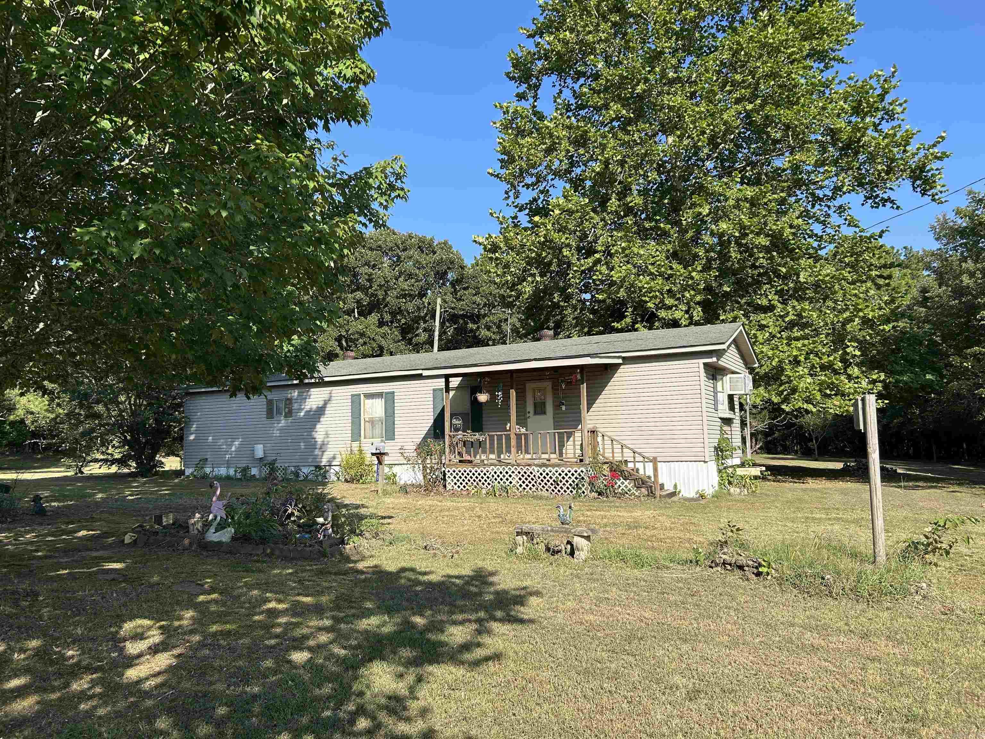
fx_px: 740
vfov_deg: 53.1
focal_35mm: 26
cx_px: 492
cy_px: 370
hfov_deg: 67.3
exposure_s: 1/2208
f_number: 1.5
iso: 50
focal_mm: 5.7
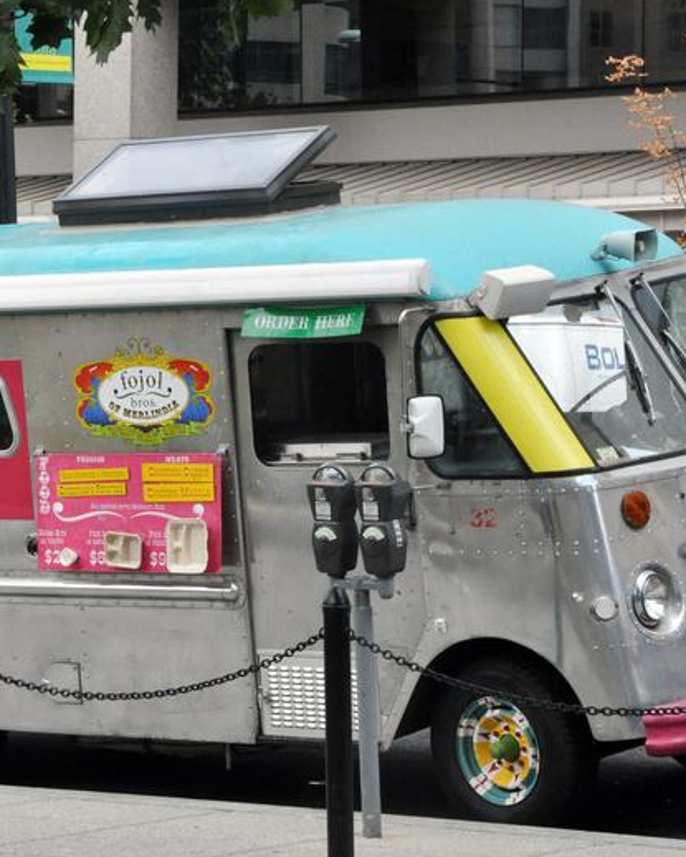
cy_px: 432
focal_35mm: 89
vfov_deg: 21.5
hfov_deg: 17.3
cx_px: 344
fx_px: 2257
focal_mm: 52
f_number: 13
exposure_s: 1/640
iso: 1600
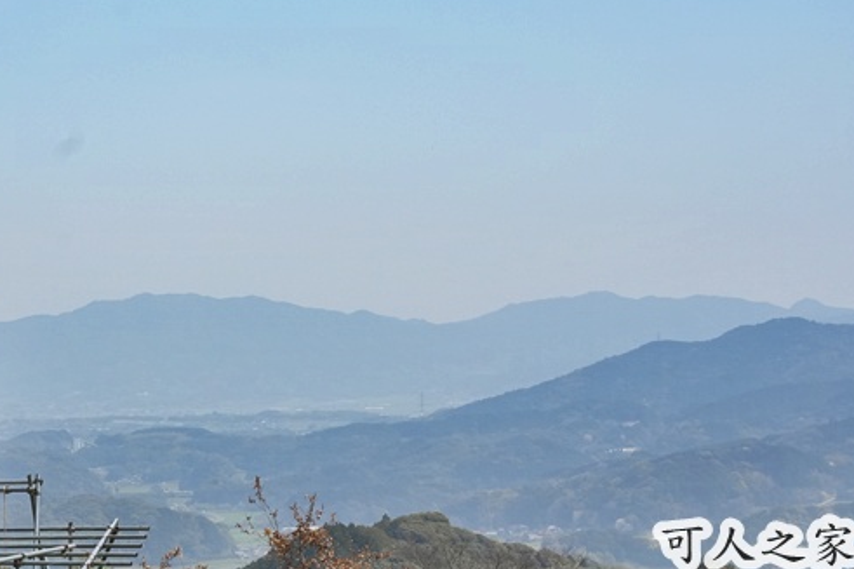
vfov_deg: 11.3
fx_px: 2884
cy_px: 192
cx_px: 59
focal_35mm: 122
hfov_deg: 16.6
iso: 1600
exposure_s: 1/2500
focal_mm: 58.3
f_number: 9
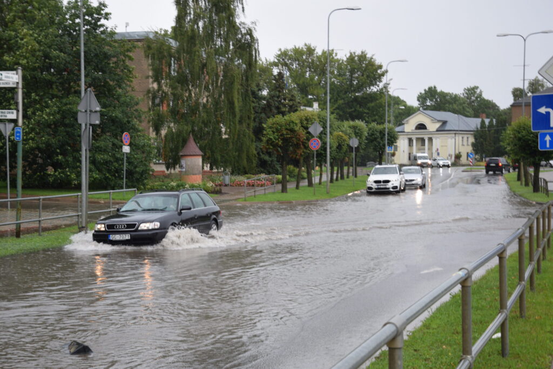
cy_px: 184
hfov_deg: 31.9
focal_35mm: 63
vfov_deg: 21.6
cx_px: 276
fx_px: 968
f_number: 5.6
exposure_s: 1/125
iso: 400
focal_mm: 42
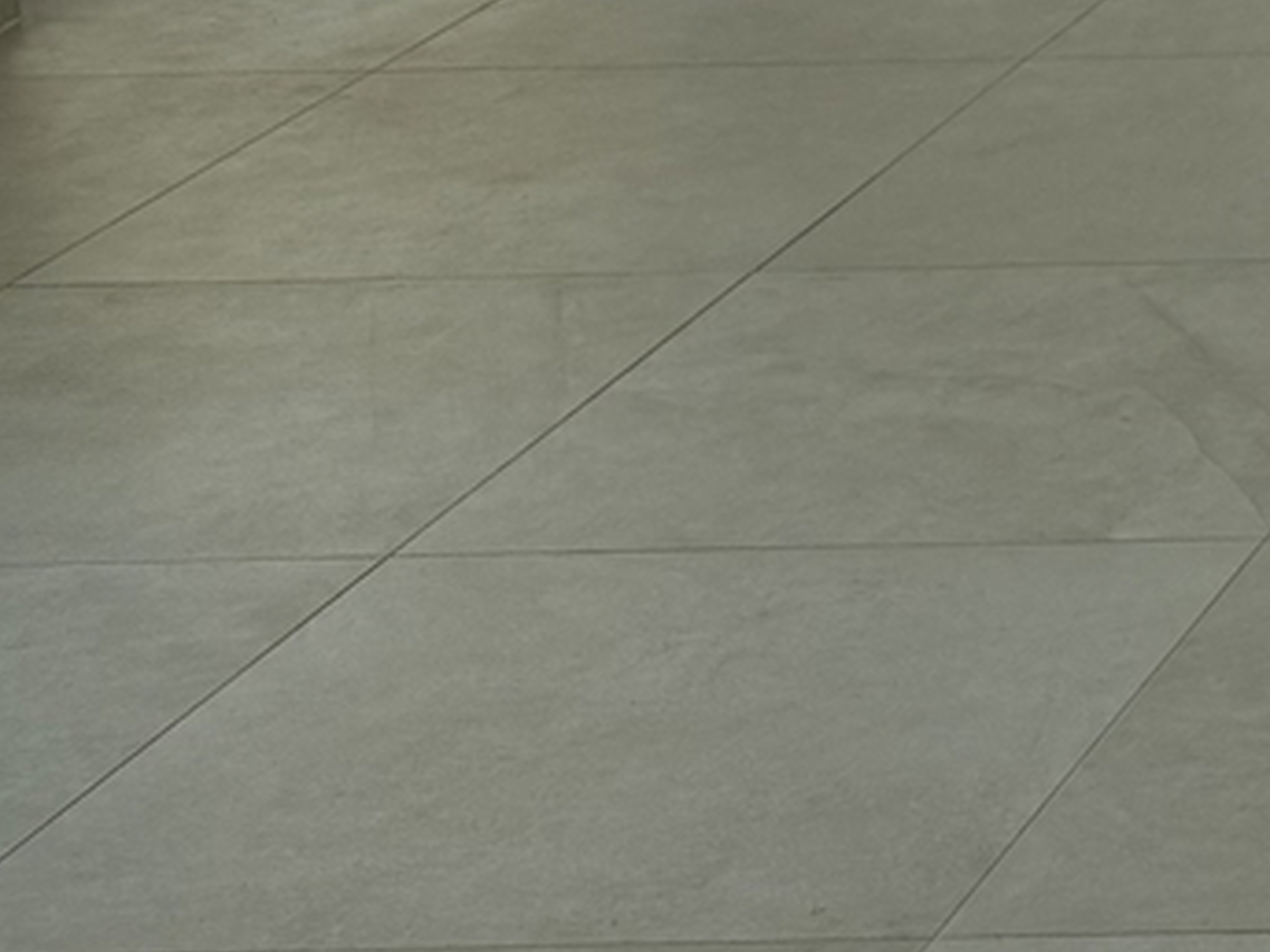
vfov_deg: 10.1
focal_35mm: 134
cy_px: -1066
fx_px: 4916
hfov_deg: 12.2
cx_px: 2891
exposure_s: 1/920
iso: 80
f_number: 1.78
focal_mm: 6.76
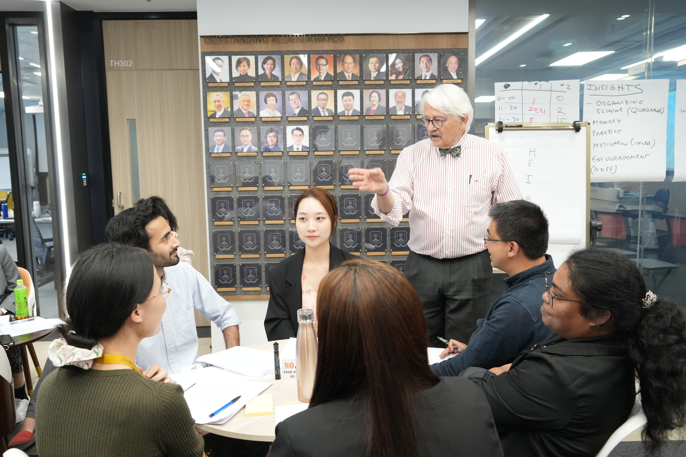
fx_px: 572
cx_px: 343
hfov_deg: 61.9
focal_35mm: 30
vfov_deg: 43.6
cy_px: 228
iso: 4000
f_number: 5.6
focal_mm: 30
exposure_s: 1/125
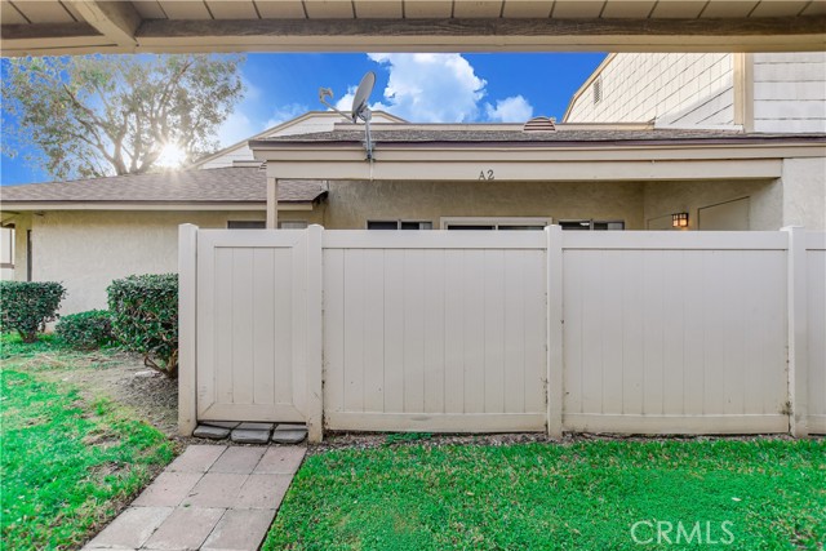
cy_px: 276
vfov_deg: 77.4
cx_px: 413
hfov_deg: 100.4
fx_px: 344
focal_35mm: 15
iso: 400
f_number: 9
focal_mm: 10
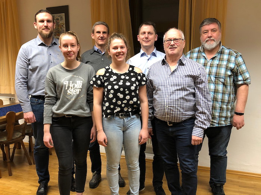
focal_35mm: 28
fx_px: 211
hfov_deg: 63.5
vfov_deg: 49.6
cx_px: 130
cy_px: 98
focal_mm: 3.99
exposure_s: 1/25
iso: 40
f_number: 1.8
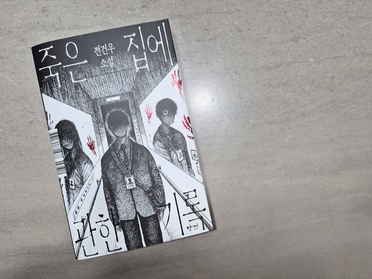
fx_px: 247
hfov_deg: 73.9
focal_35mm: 23
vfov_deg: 58.9
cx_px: 186
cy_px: 140
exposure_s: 1/120
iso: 125
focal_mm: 5.4
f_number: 1.8
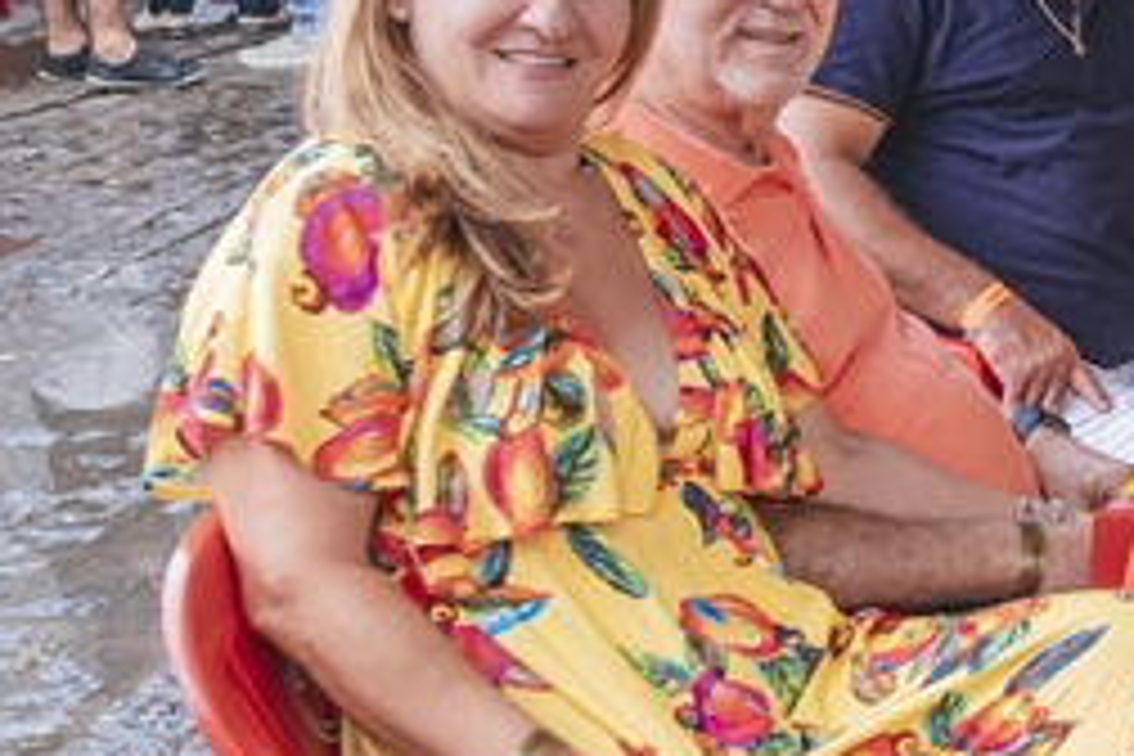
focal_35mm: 106
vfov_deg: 12.9
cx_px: 1593
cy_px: 200
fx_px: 3339
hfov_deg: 17.7
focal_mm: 24
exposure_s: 1/640
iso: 1600
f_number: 4
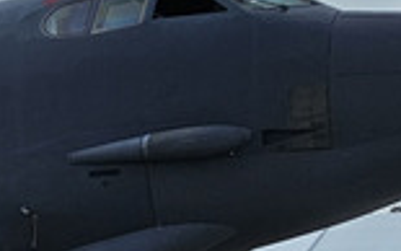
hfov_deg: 19.3
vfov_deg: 17.3
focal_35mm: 71
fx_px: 776
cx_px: -373
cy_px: 323
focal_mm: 2.2
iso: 50
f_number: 2.2
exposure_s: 1/2544
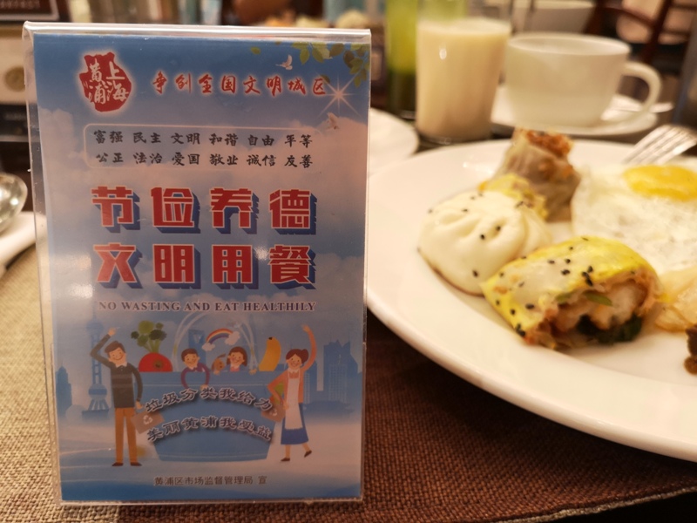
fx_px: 544
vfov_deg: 51.4
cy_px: 262
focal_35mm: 27
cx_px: 348
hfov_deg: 65.3
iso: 320
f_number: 1.8
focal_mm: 3.95
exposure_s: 1/33.3
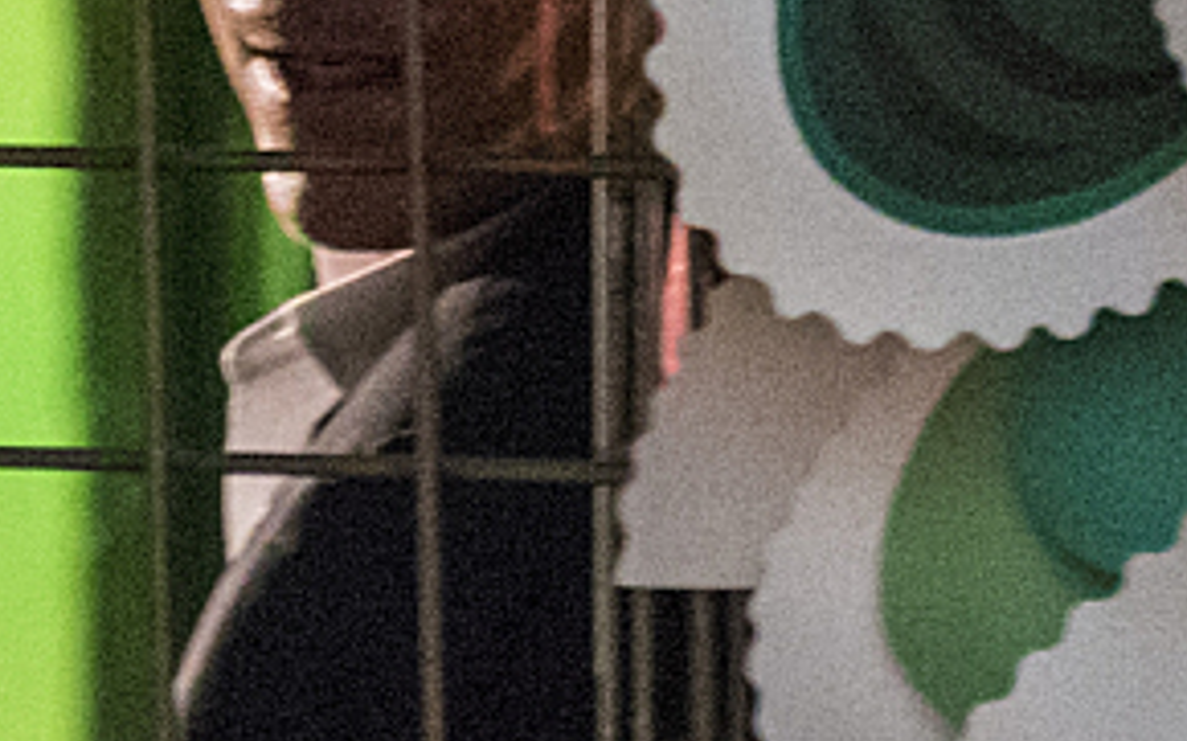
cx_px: 74
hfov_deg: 2.4
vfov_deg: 1.5
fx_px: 28651
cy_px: 33
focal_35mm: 886
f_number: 6.3
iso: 25600
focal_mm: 210
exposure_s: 1/80
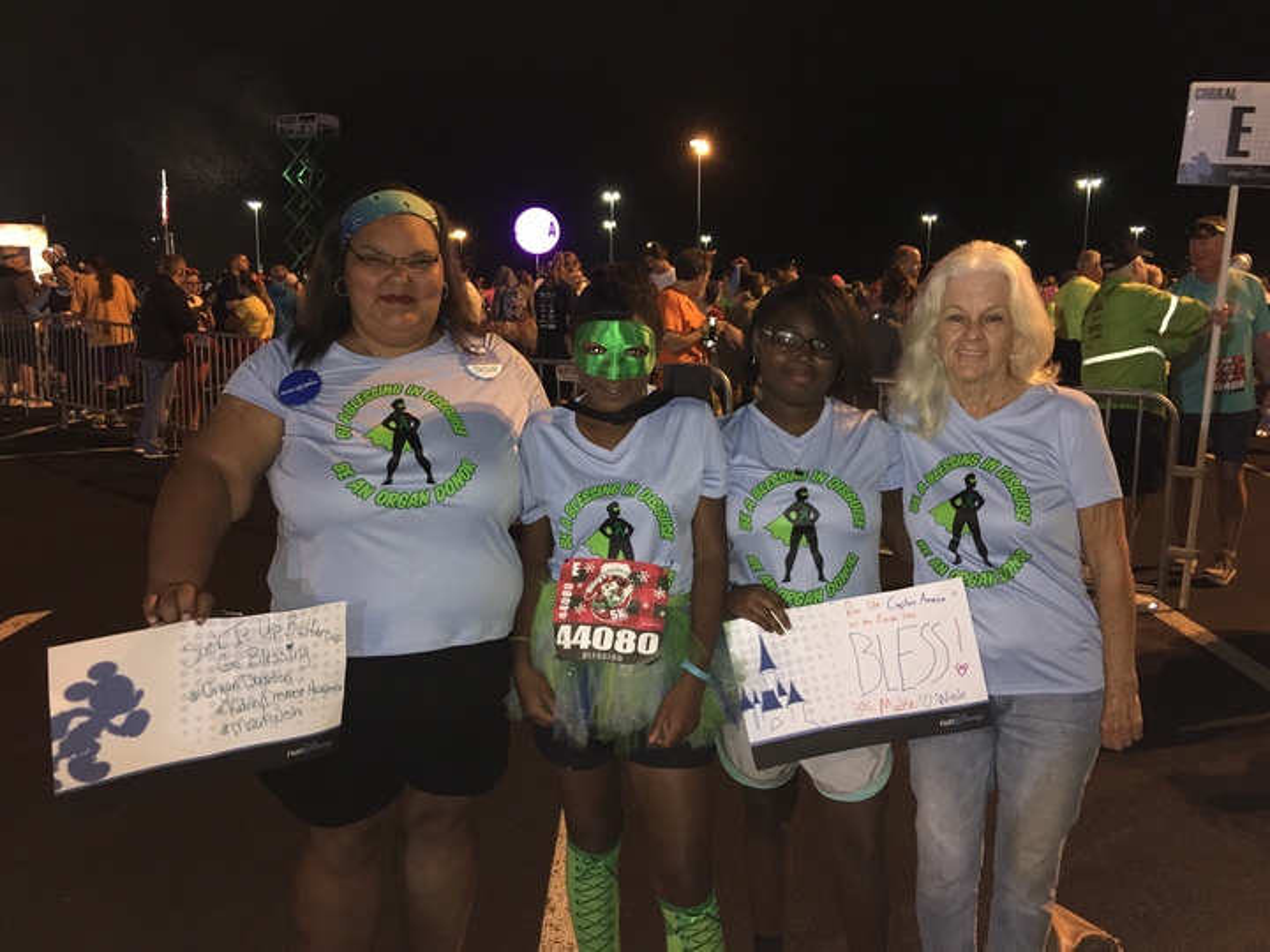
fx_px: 1064
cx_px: 635
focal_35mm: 29
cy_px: 476
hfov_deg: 61.7
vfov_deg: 48.2
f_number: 2.2
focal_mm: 4.15
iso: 200
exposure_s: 1/16
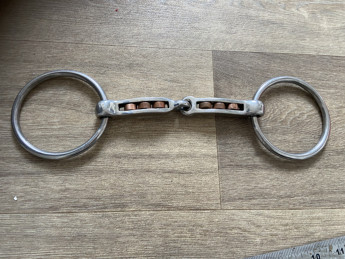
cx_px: 172
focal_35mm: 26
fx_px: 259
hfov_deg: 67.3
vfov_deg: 53.1
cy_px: 130
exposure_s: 1/60
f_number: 1.8
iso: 320
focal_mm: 4.25
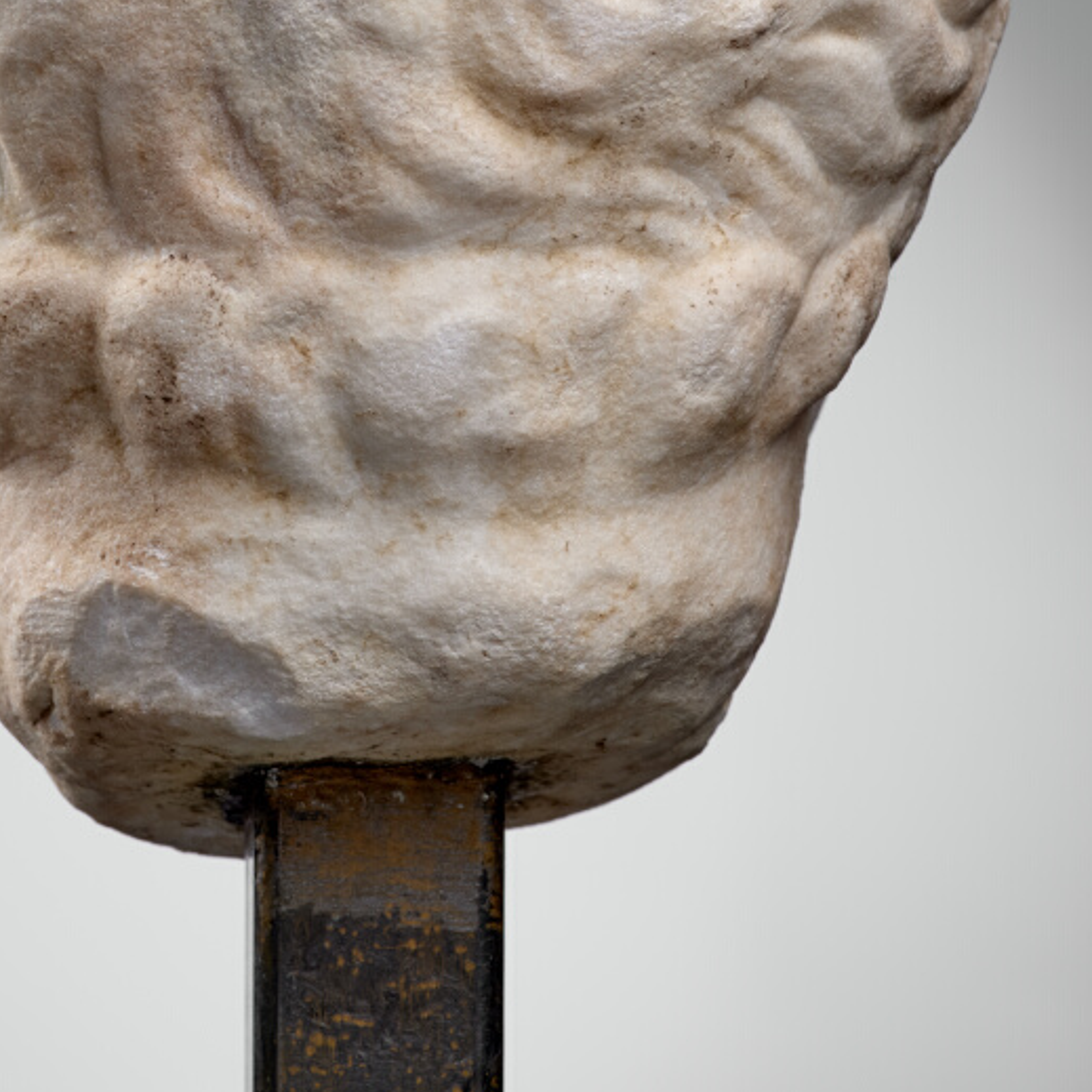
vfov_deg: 12.1
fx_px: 5104
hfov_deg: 12.2
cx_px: 358
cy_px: 1
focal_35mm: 143
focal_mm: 80
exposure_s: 1/125
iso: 100
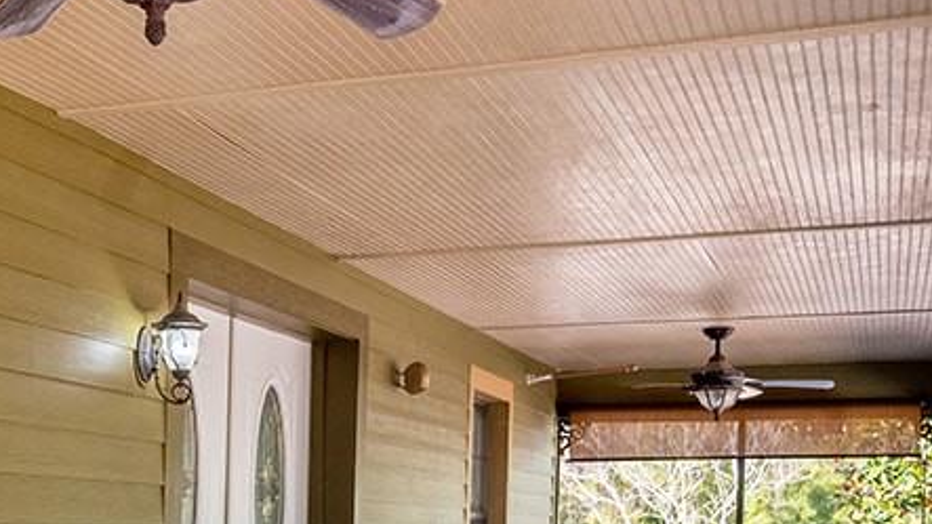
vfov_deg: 20.8
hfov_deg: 39.0
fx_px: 1310
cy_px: 663
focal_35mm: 53
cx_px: 564
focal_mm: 14
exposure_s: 1/400
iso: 400
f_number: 8
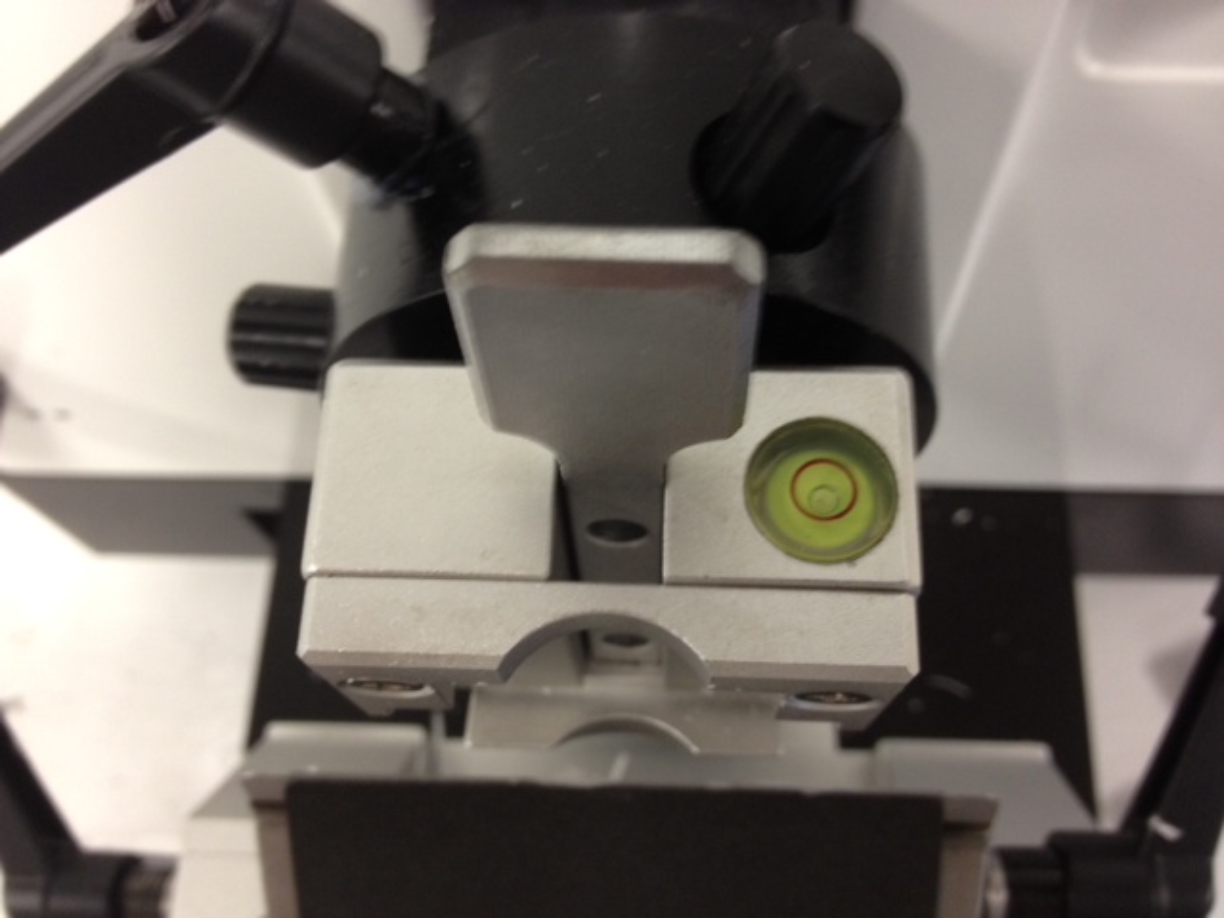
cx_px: 612
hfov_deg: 52.6
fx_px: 1238
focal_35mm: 35
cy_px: 459
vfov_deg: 40.7
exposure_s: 1/20
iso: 125
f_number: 2.4
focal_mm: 4.28
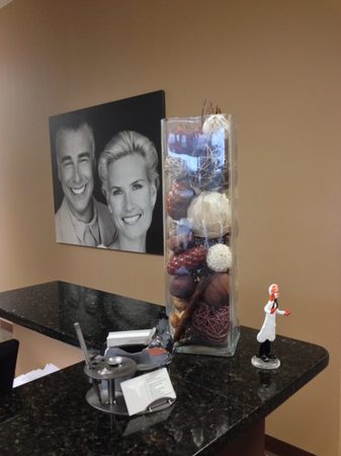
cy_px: 228
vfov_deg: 55.4
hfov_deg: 42.9
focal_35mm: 33
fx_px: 434
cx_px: 170
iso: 200
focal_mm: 4.12
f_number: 2.4
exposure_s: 1/20
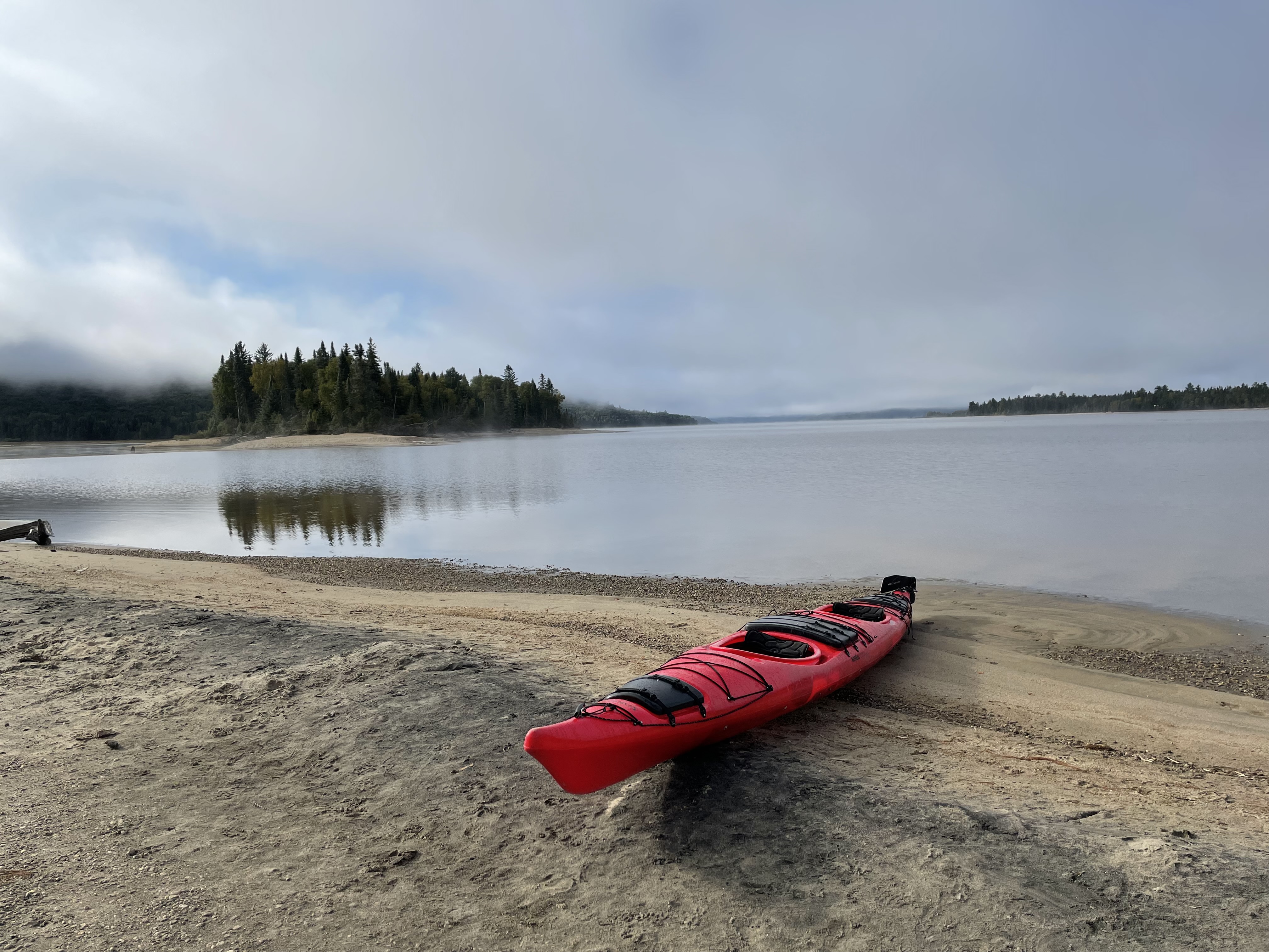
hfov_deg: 67.3
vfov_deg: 53.1
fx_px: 953
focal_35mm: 26
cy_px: 476
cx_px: 634
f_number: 1.6
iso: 32
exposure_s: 1/5556
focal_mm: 4.2
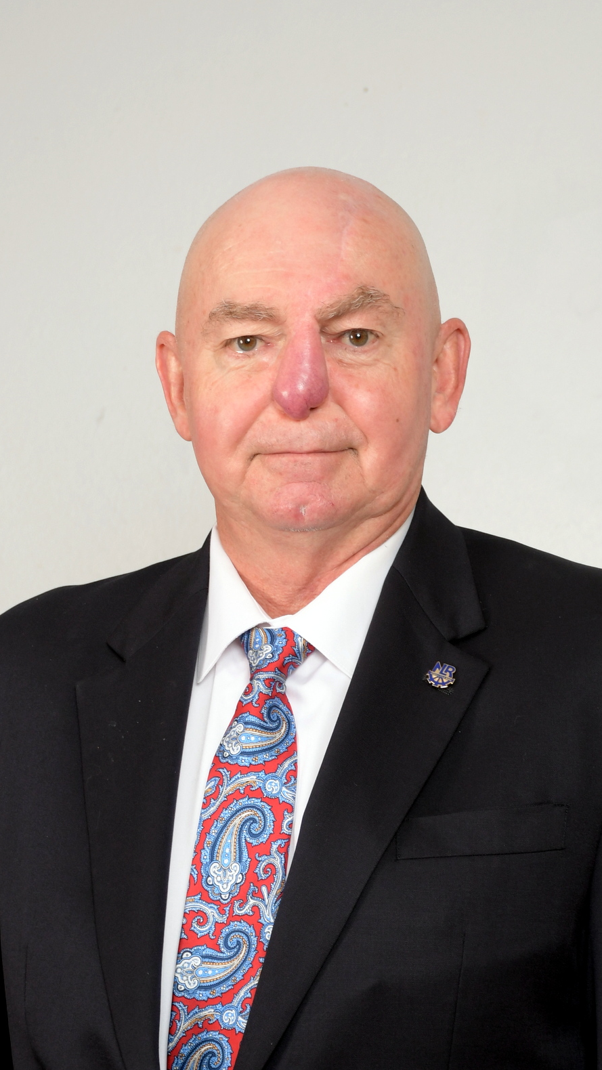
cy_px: 534
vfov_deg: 29.5
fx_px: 2029
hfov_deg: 16.9
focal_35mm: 72
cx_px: 322
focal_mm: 45
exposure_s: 1/60
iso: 320
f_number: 5.6
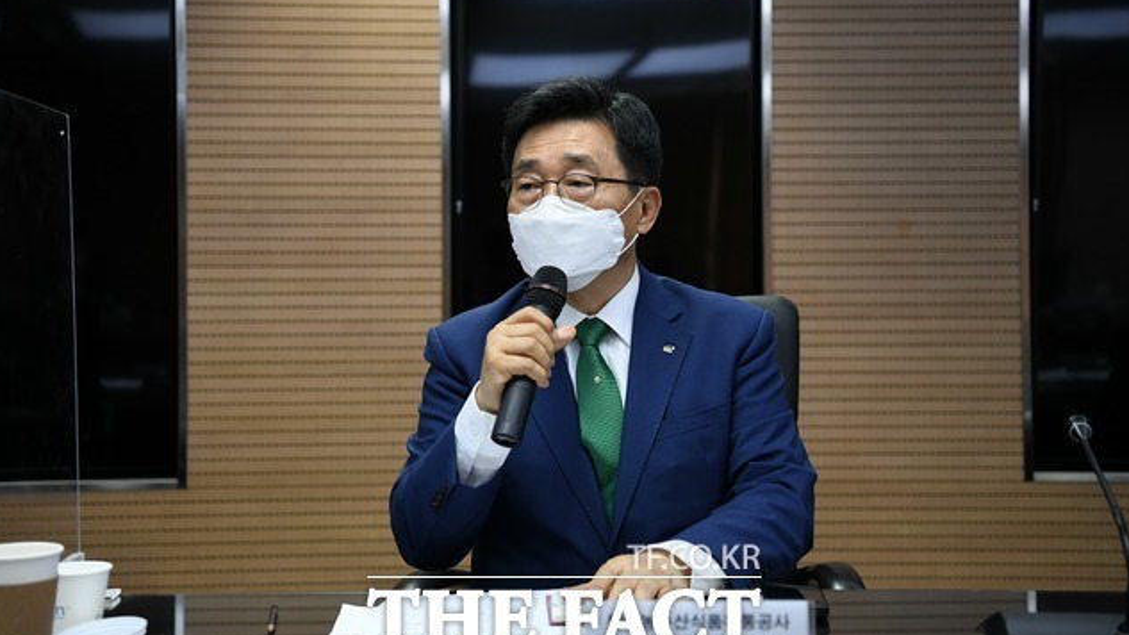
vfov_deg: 22.6
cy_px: 299
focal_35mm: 53
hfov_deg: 39.2
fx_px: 1587
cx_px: 564
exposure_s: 1/320
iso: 1600
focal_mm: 50
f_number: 3.2
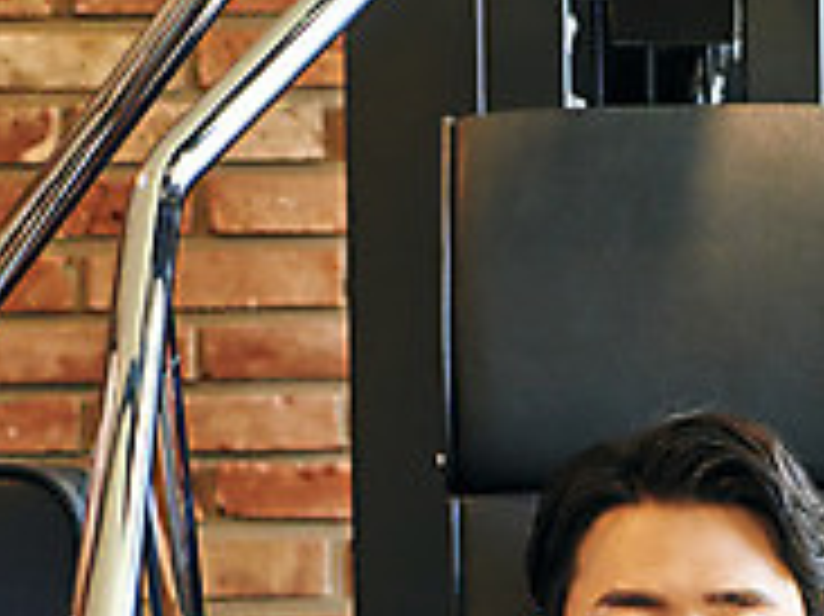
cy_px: 665
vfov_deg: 11.6
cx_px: 529
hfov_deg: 15.6
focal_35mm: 126
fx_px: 2997
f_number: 2.8
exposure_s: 1/250
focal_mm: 40
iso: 800
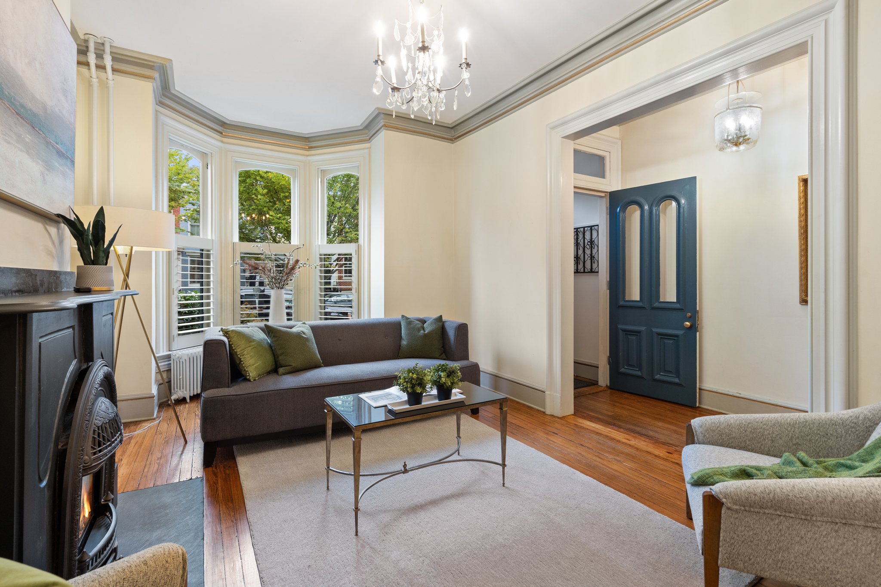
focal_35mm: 16
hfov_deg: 96.7
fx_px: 391
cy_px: 294
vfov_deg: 73.7
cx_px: 440
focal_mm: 16
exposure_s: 1/2
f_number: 10
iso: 500
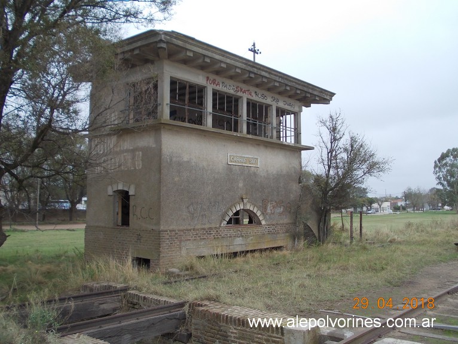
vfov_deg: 37.7
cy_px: 172
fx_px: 503
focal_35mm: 38
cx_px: 229
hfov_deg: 49.0
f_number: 3.1
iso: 80
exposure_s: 1/160
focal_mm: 5.3
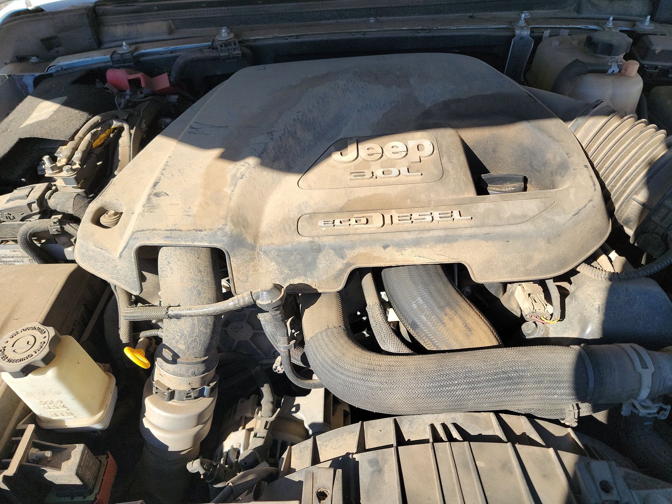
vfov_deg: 56.8
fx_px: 466
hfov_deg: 71.6
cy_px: 252
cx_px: 336
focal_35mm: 24
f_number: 1.8
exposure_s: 1/350
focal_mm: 6.7
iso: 50
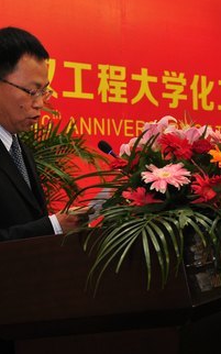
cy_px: 157
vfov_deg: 22.8
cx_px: 135
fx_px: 878
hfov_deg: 14.3
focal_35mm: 91
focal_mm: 32
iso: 320
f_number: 4.2
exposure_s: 1/60
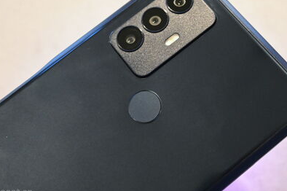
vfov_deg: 24.9
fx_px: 428
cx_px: 173
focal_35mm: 54
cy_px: 57
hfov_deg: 36.9
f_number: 4.2
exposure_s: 1/60
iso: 5000
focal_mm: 23
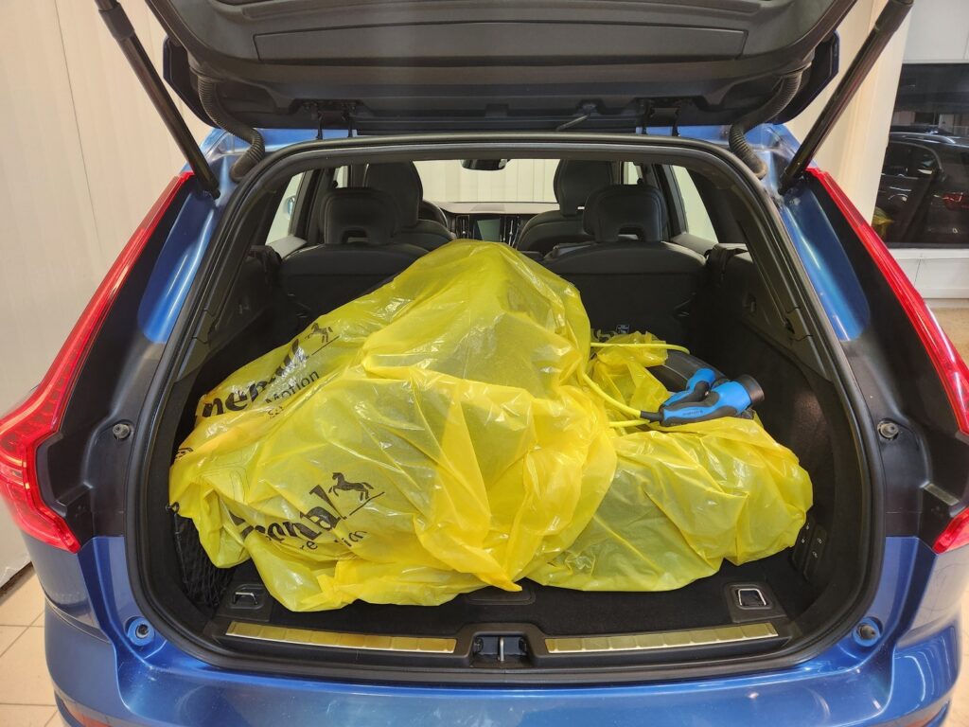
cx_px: 484
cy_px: 364
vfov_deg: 58.9
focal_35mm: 23
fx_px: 644
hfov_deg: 73.9
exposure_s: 1/100
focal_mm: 5.4
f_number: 1.8
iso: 250
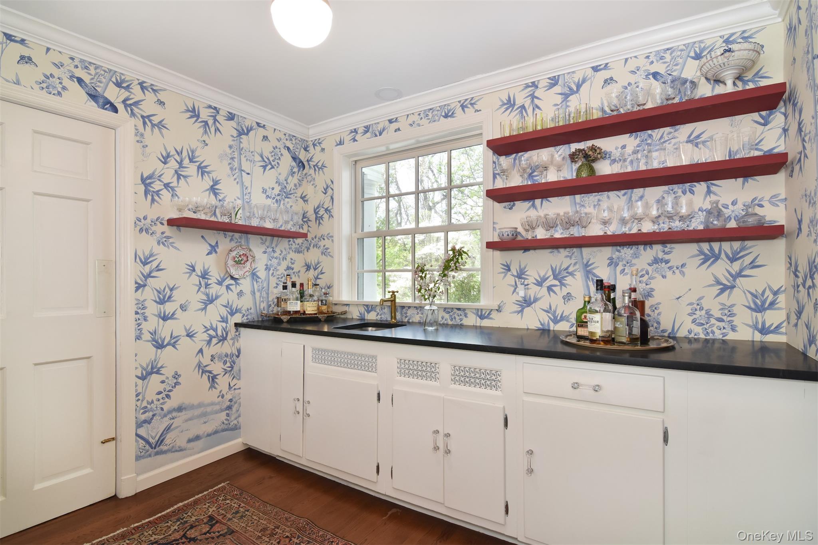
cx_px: 409
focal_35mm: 16
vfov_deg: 72.0
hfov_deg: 95.0
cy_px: 272
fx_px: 375
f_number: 8
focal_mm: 11
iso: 640
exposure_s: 1/100
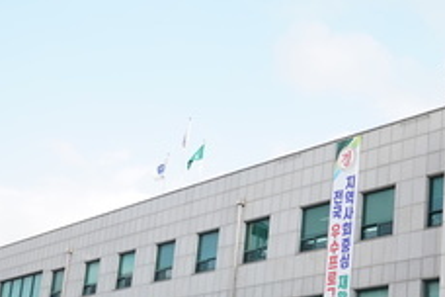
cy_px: 282
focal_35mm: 66
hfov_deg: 28.5
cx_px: 455
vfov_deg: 20.1
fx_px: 816
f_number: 8
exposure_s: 1/160
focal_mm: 24
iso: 250
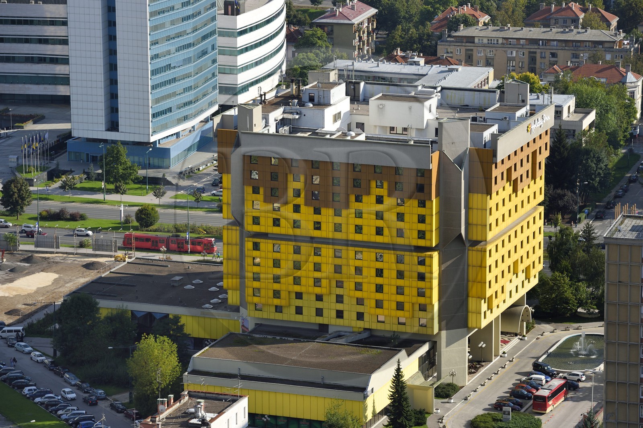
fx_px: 2855
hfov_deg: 12.8
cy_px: 214
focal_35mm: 160
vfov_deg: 8.6
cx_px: 322
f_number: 9
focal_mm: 160
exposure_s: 1/320
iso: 200
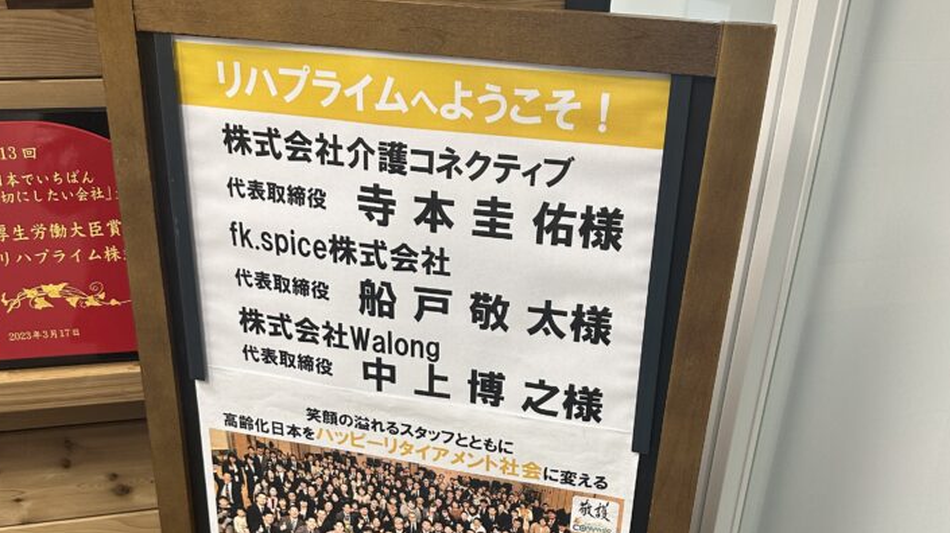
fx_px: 957
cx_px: 474
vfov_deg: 30.4
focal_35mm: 38
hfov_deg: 52.8
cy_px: 429
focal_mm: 6.86
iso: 200
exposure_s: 1/121
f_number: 1.78
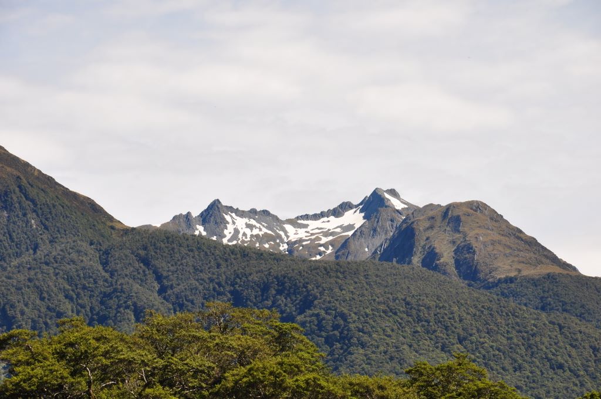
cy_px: 200
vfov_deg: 8.7
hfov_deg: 13.1
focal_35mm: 158
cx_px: 300
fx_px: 2626
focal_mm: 105
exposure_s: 1/320
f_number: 10
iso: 200
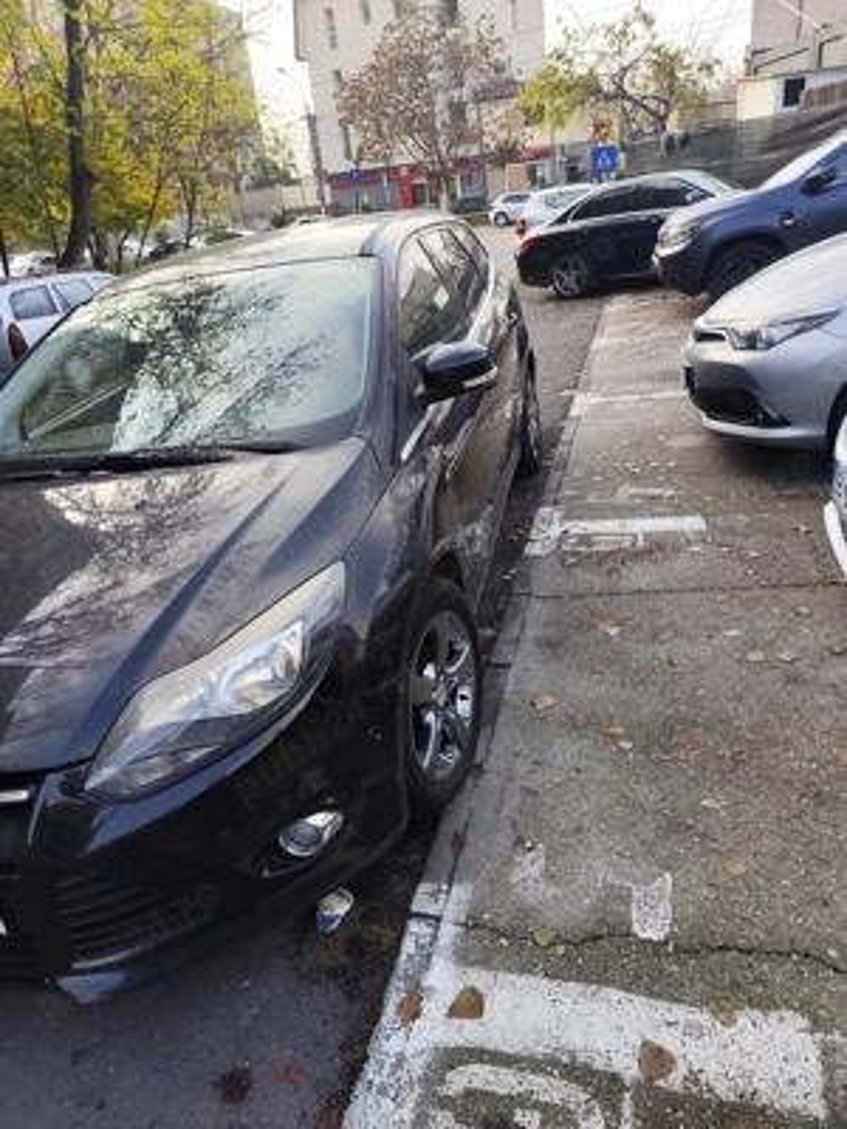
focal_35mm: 23
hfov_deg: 58.9
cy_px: 564
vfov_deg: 73.9
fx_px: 750
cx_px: 424
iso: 50
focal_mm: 6.19
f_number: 1.65
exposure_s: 1/417
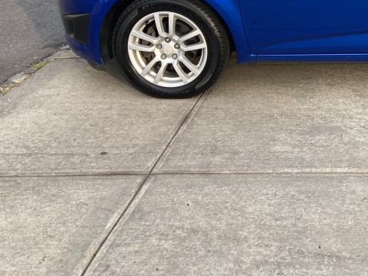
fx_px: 638
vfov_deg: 23.3
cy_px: -5
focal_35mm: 60
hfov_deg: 29.5
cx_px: 388
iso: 20
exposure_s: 1/206
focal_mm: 3.99
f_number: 1.8
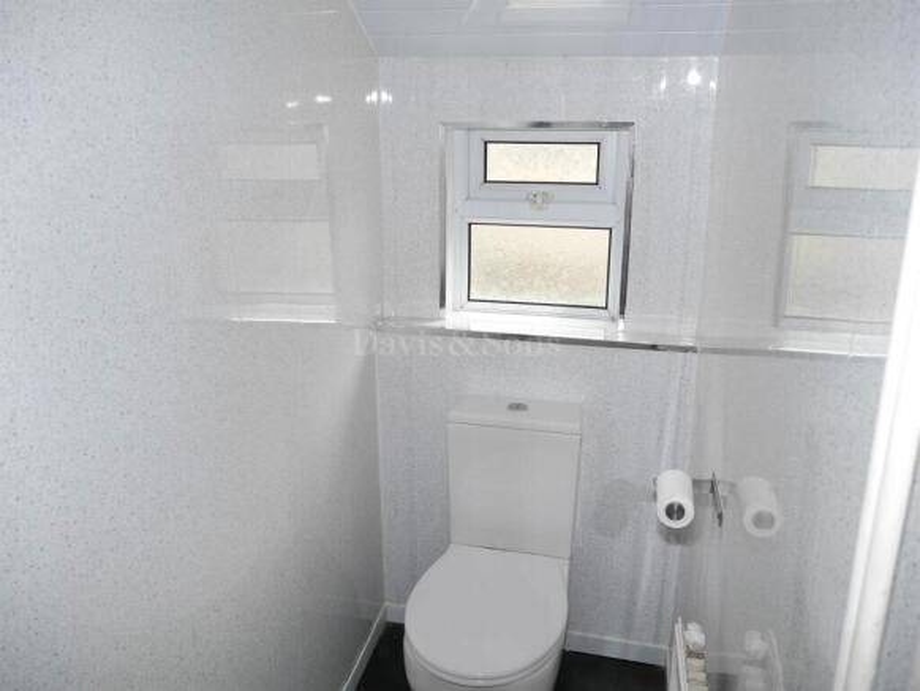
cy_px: 346
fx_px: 744
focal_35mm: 28
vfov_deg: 49.8
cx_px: 460
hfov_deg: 63.4
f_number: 4.5
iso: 200
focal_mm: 14
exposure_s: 1/160
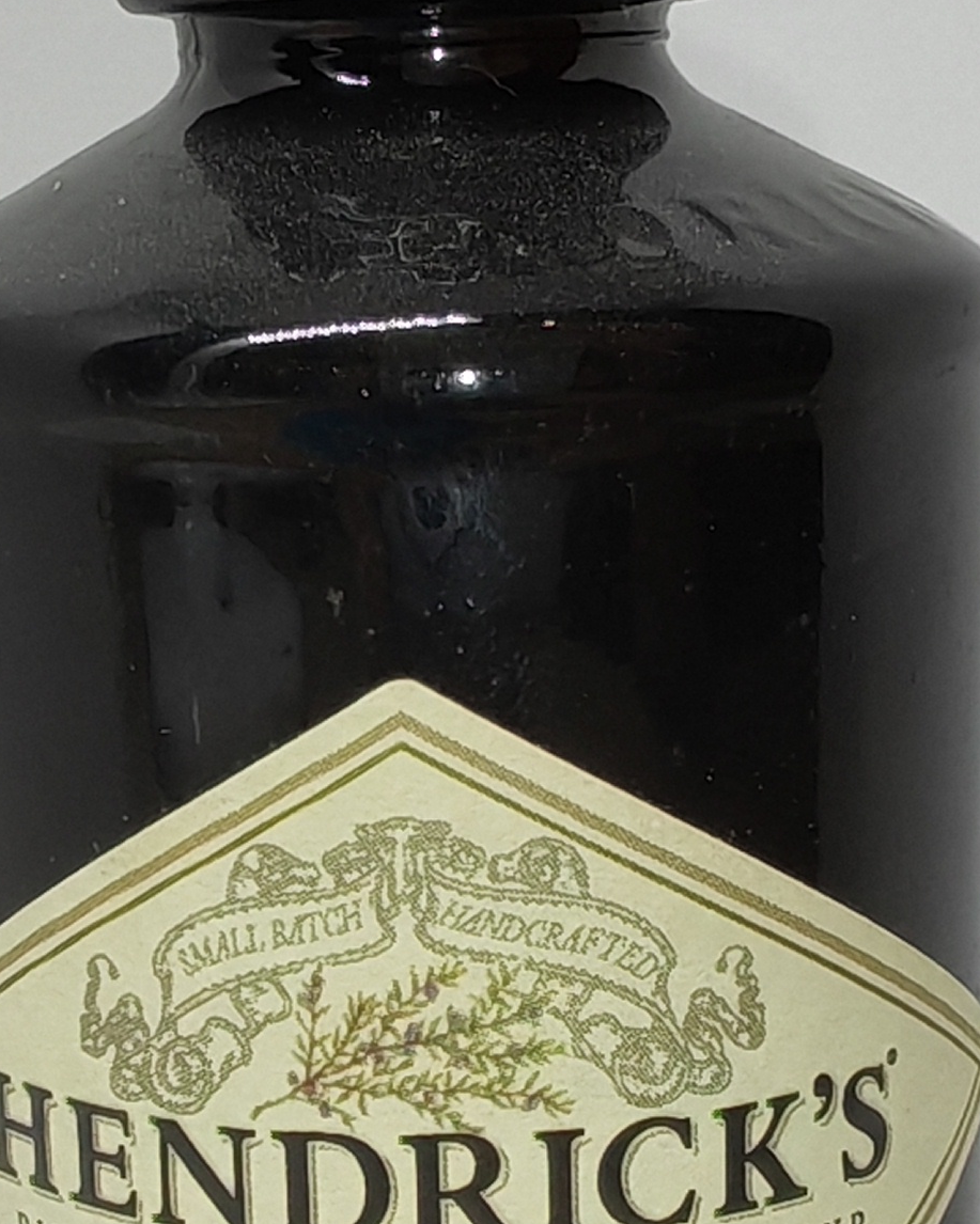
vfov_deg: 20.7
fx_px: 3335
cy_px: 834
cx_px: 306
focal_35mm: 92
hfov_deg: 16.7
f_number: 2.2
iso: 57
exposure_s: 1/100
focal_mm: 1.96
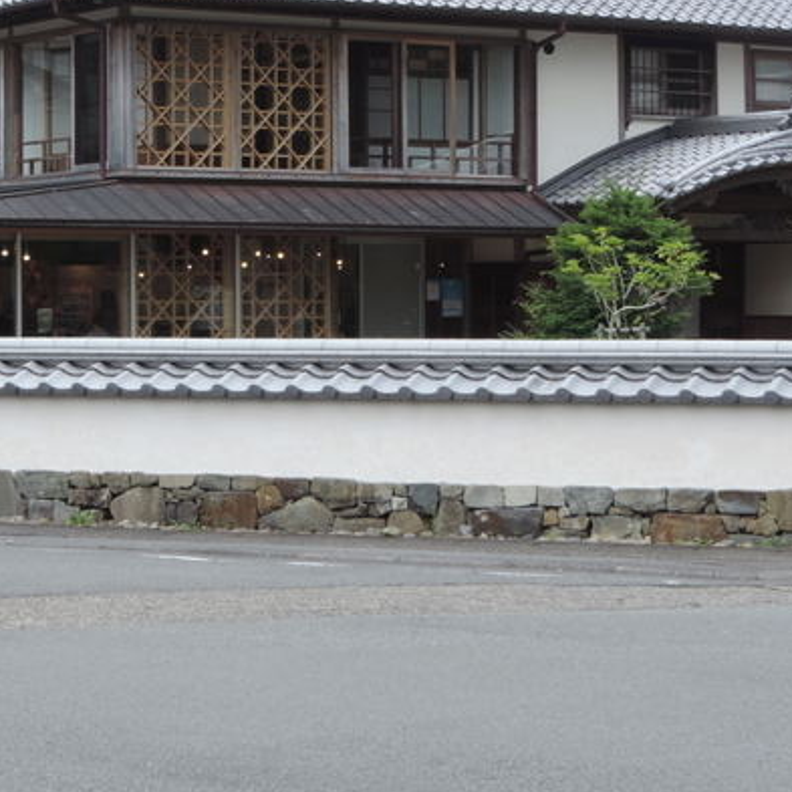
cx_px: 256
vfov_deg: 16.1
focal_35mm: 108
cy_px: 284
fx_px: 2796
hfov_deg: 16.1
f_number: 3.7
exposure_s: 1/200
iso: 80
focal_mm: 10.7
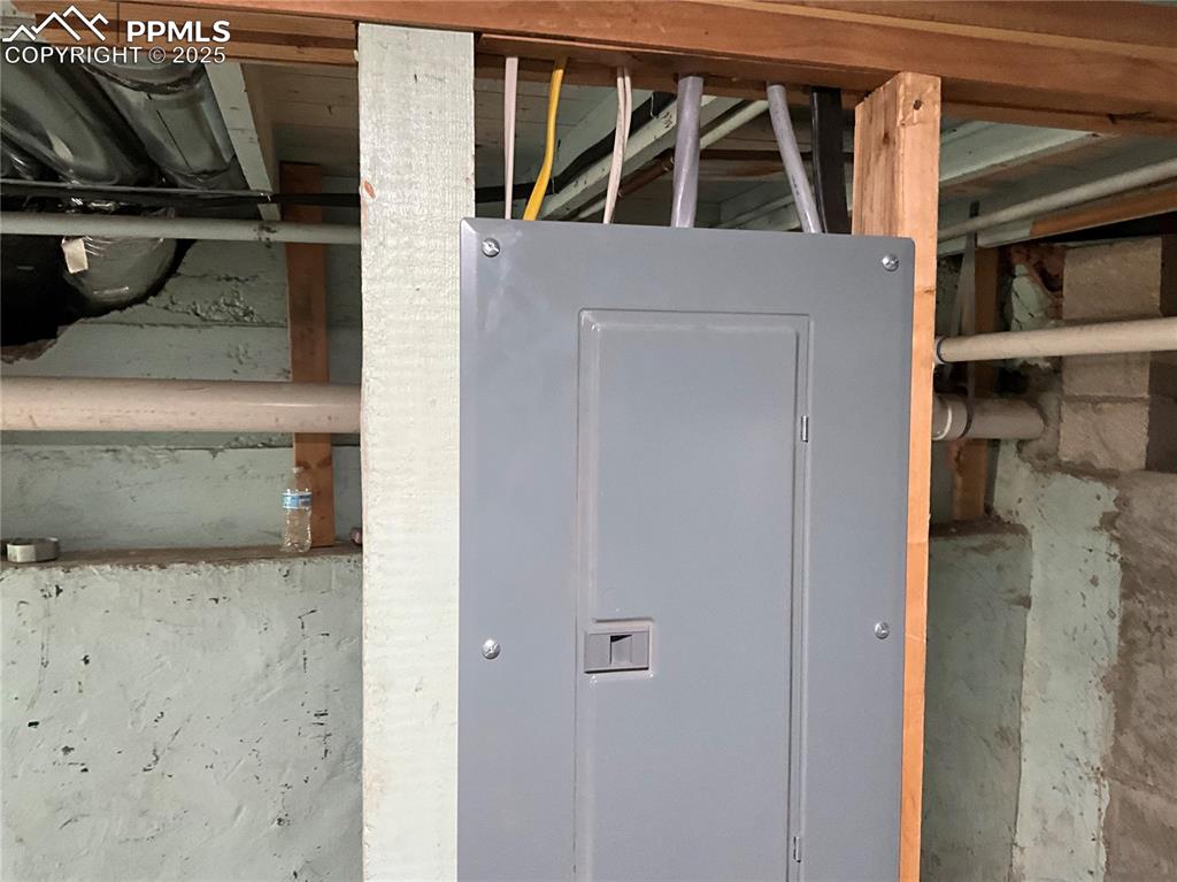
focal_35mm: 29
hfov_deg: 61.7
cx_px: 588
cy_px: 441
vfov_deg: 48.2
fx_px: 986
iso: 200
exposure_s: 1/60
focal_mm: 3
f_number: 1.8
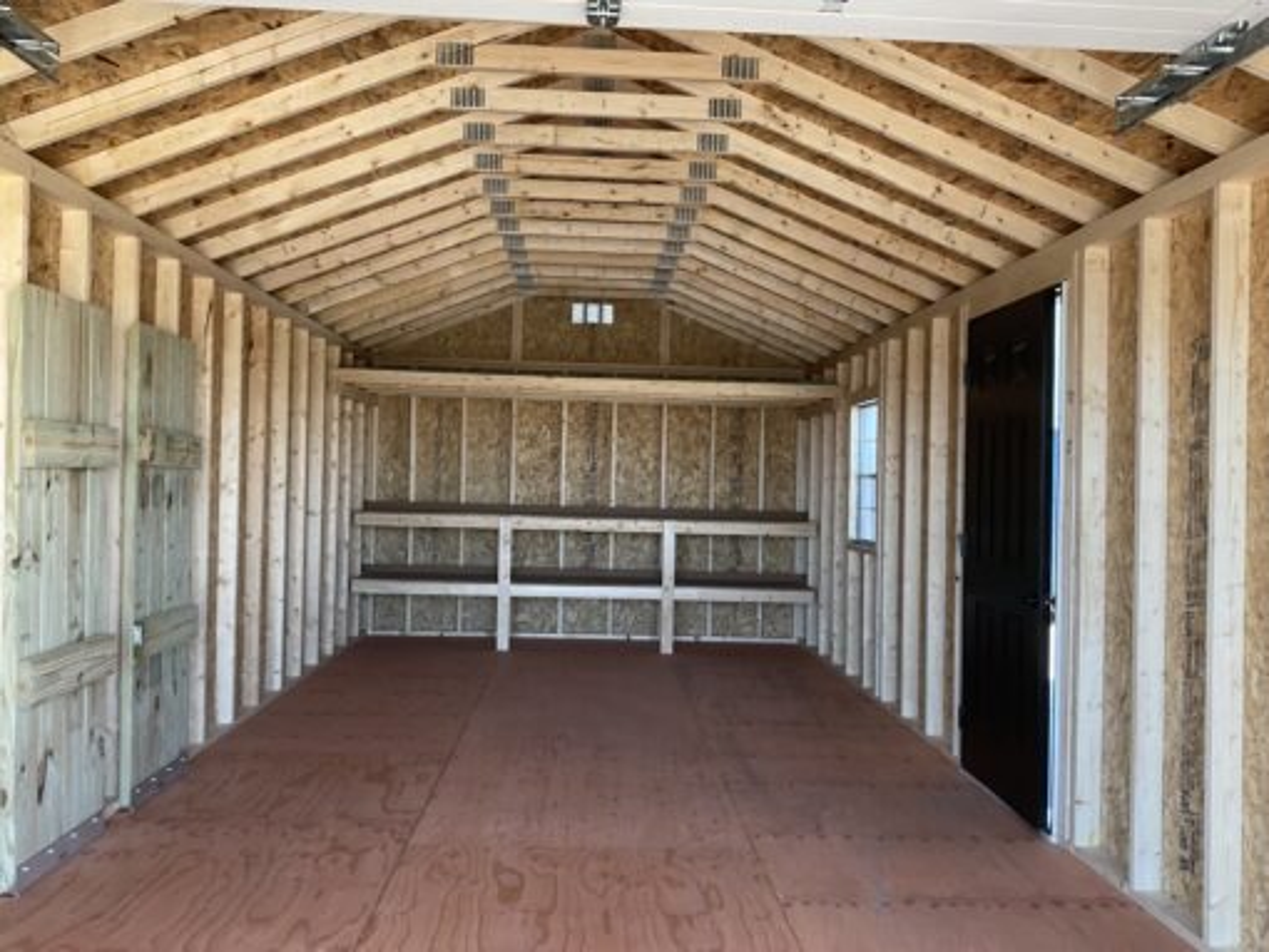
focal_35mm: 29
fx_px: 1064
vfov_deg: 48.3
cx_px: 634
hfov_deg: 61.6
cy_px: 476
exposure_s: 1/120
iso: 40
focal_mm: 3
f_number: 1.8
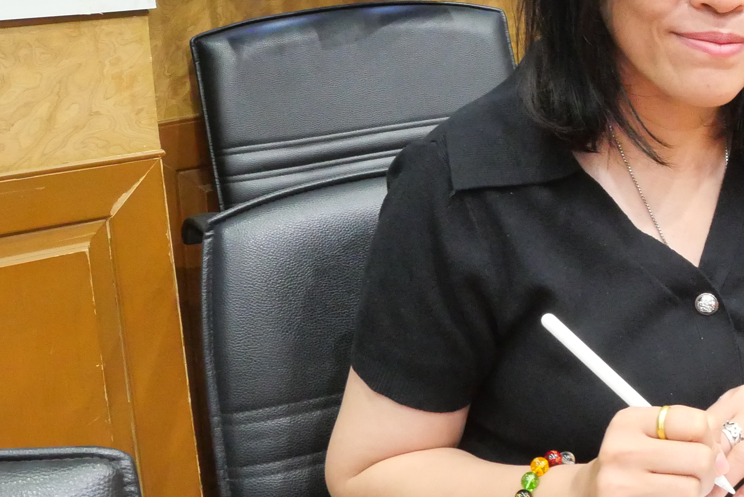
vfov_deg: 23.2
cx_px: 810
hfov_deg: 30.9
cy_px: 140
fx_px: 1199
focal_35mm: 58
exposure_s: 1/13
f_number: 8
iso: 3200
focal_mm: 12
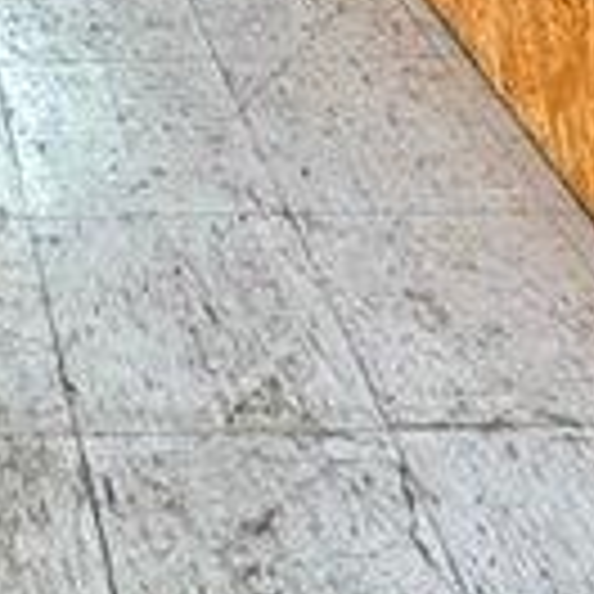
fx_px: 1553
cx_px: -191
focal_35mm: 80
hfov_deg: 19.8
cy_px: -788
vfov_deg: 14.8
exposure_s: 1/60
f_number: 2.2
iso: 160
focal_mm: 2.22
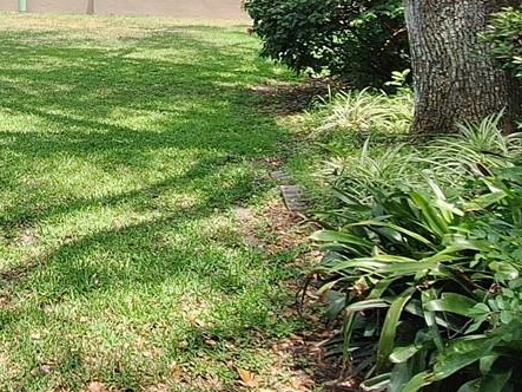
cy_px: -76
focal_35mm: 47
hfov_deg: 36.2
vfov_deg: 27.3
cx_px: -6
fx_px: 709
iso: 40
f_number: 2.2
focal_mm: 1.74
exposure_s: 1/1163
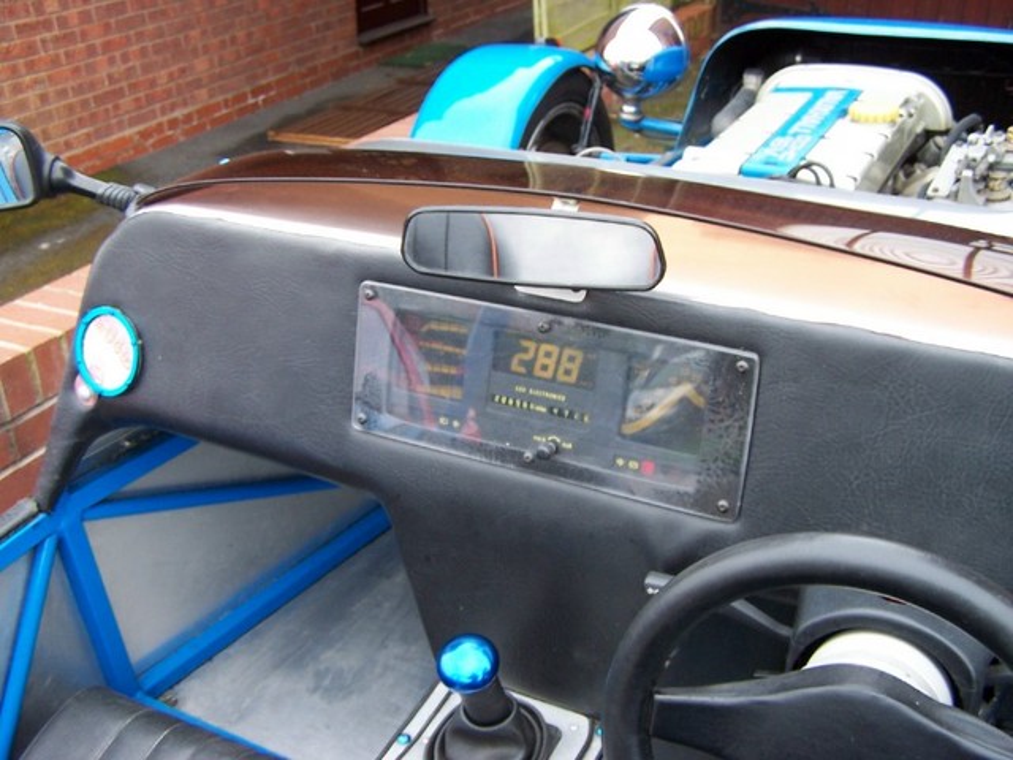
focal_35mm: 38
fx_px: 1112
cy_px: 380
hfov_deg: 49.0
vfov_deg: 37.7
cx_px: 506
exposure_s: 1/30
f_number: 2.8
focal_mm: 6.3
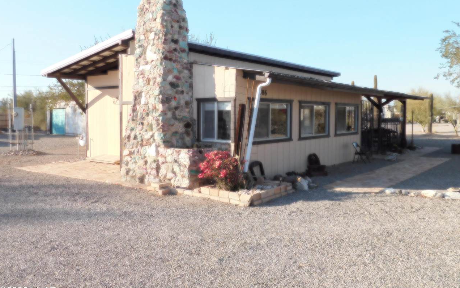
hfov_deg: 59.7
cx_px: 230
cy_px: 133
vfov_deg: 39.4
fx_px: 401
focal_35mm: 32
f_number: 3.2
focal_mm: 5.3
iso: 125
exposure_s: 1/800
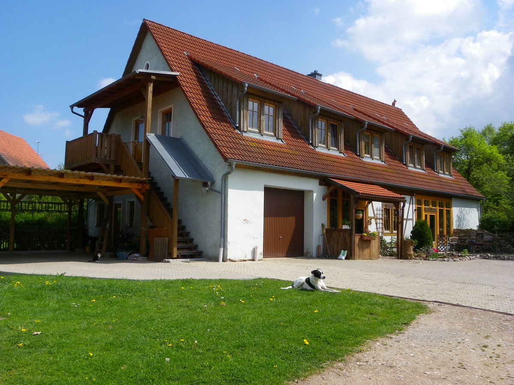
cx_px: 257
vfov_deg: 46.8
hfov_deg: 60.0
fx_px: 445
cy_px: 192
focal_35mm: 30
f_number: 7.1
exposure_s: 1/160
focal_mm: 5.3
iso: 50
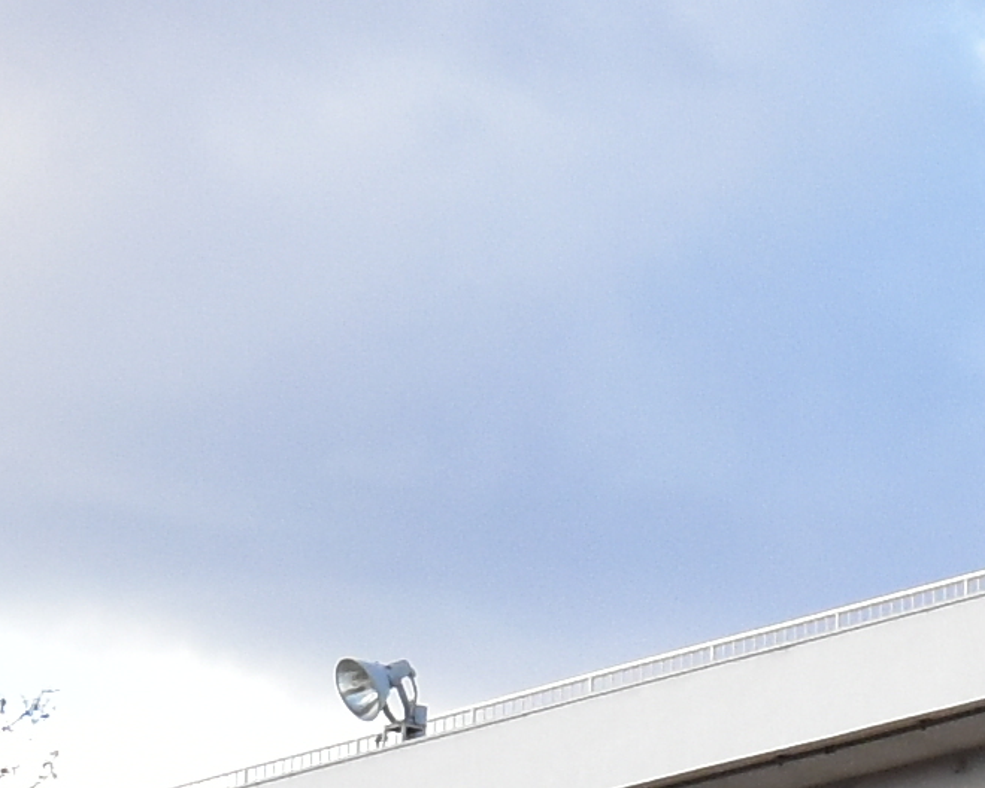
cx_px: 1213
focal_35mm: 435
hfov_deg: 4.4
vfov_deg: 3.6
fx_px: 12681
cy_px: 897
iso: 800
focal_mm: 34
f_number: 8
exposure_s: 1/400
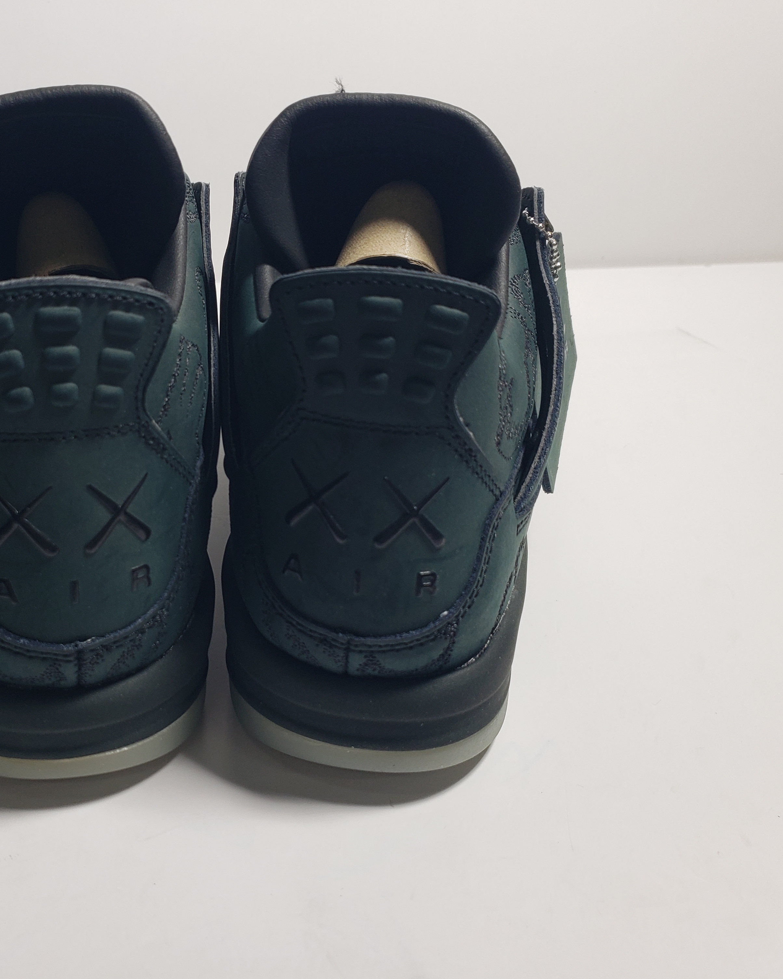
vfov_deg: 52.8
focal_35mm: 34
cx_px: 245
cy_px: 490
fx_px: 985
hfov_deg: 42.6
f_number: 1.5
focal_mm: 4.3
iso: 50
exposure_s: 1/391
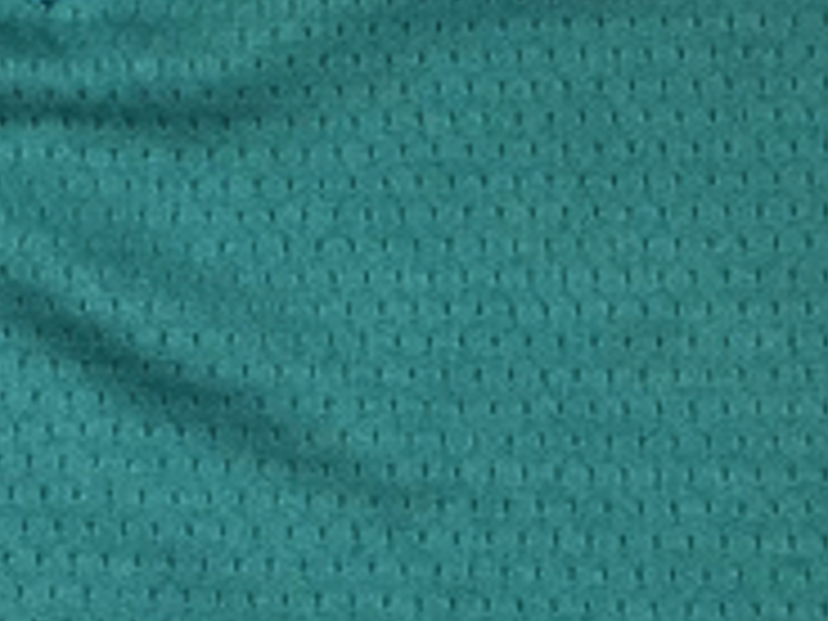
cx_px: 720
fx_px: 2918
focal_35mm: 122
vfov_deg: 11.5
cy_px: -364
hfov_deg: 16.0
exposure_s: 1/100
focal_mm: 3.99
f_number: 1.8
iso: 40
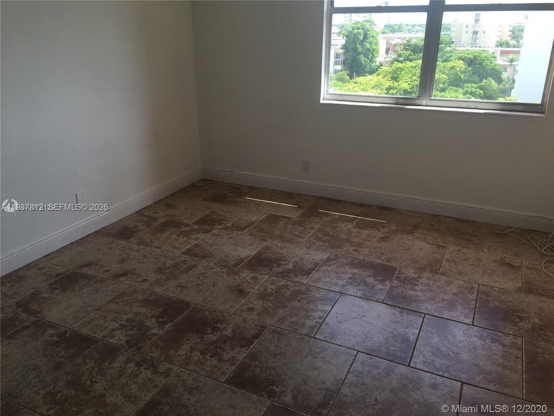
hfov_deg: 61.7
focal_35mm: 29
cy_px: 208
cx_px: 277
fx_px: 464
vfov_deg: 48.2
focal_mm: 4.15
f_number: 2.2
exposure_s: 1/225
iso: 25
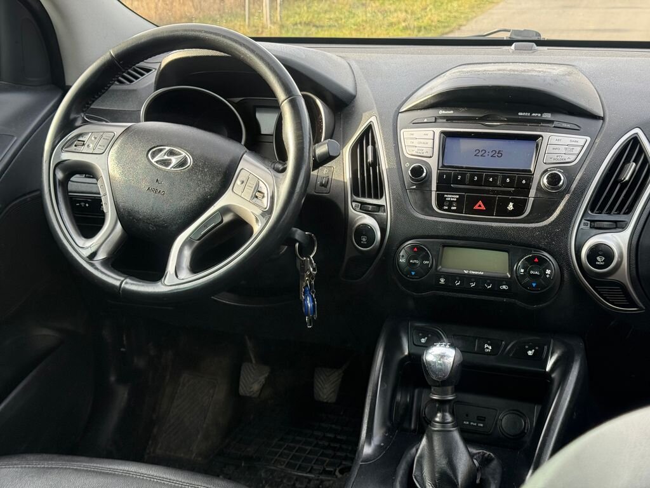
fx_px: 901
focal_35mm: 48
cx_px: 325
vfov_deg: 30.3
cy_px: 244
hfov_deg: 39.7
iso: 80
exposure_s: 1/210
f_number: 1.78
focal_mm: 6.76
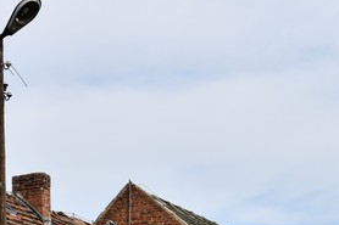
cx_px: 50
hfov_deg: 14.8
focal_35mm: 138
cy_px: 272
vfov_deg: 9.8
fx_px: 1299
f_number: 3.2
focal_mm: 48
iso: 160
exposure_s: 1/4000
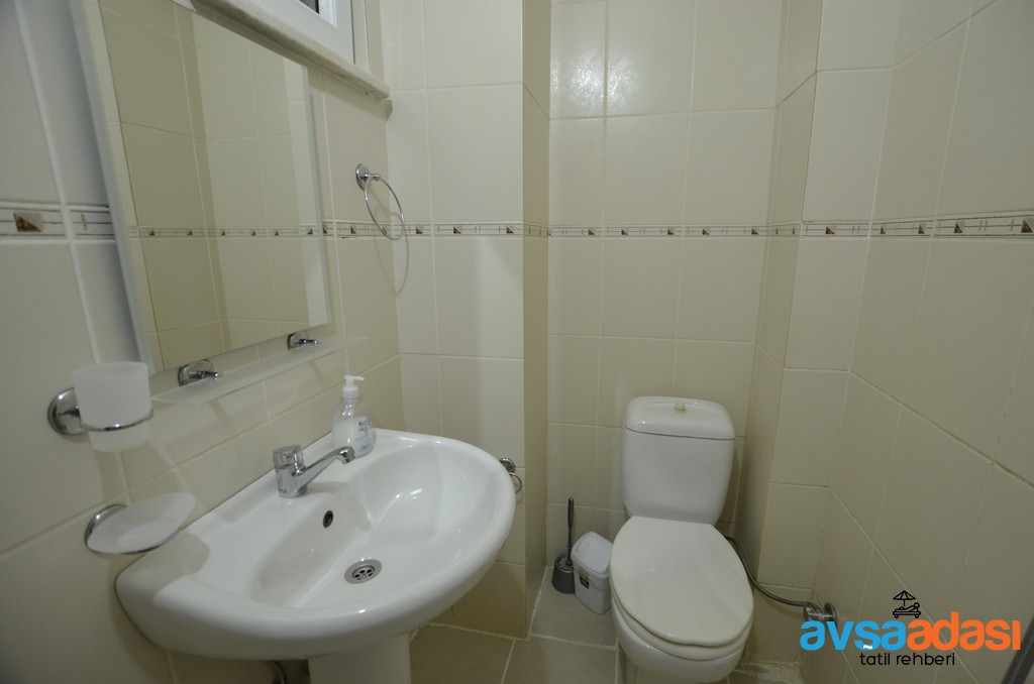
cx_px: 517
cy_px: 342
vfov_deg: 77.1
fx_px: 430
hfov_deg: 100.5
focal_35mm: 15
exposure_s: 1/60
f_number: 4
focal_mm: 10
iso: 640
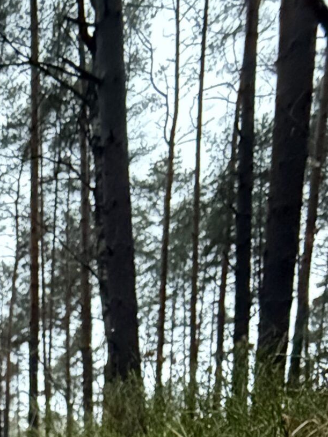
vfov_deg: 29.5
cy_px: 628
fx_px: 556
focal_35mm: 44
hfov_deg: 25.5
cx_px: -151
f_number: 2.2
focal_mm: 2.22
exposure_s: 1/54
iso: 1250
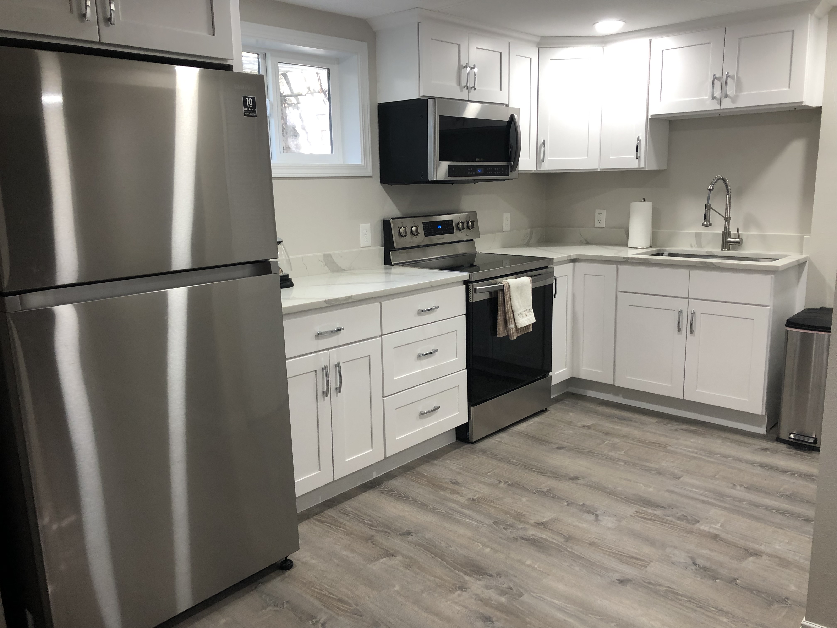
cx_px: 418
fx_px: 677
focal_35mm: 28
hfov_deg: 63.4
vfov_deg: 49.7
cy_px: 314
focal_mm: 3.99
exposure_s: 1/30
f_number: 1.8
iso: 32
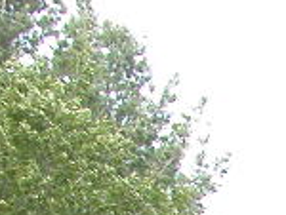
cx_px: 930
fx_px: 1920
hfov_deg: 7.3
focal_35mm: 232
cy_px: 712
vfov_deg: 5.8
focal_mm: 8.9
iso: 100
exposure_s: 1/164
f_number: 5
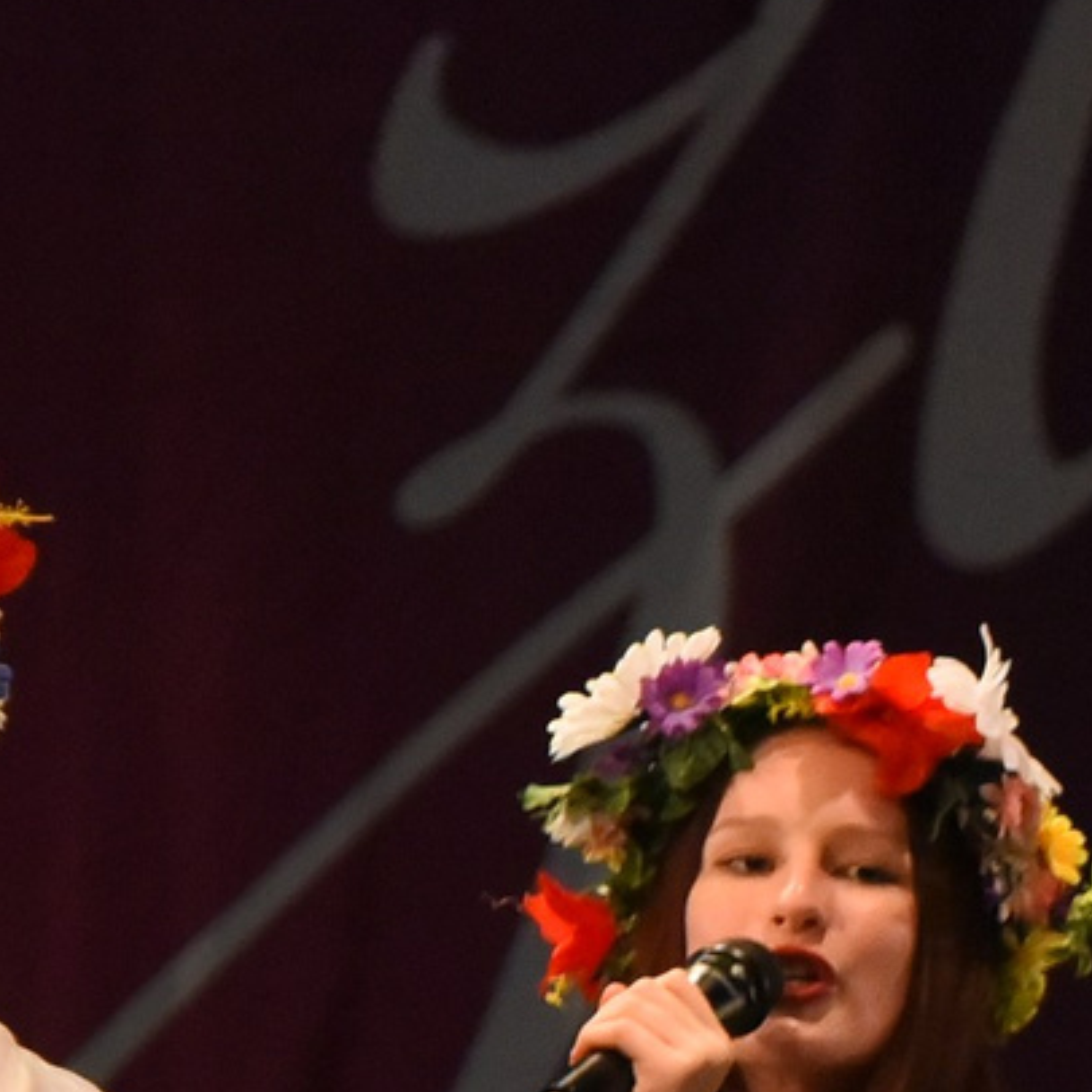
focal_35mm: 939
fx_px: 33513
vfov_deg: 1.9
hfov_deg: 1.9
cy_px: 1978
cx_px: 2095
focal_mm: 175
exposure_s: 1/640
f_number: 3.5
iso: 5000
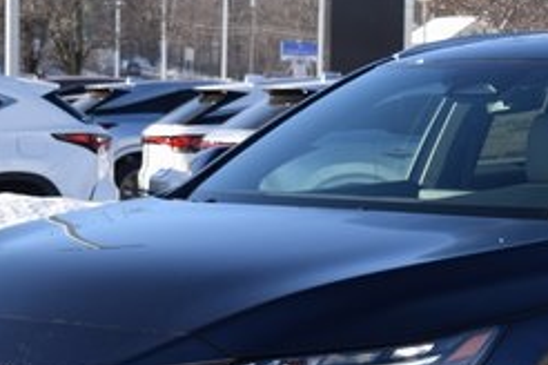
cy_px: 302
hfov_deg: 13.1
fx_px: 2374
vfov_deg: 8.8
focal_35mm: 156
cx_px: 477
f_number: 4.8
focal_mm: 40
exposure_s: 1/1250
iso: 400
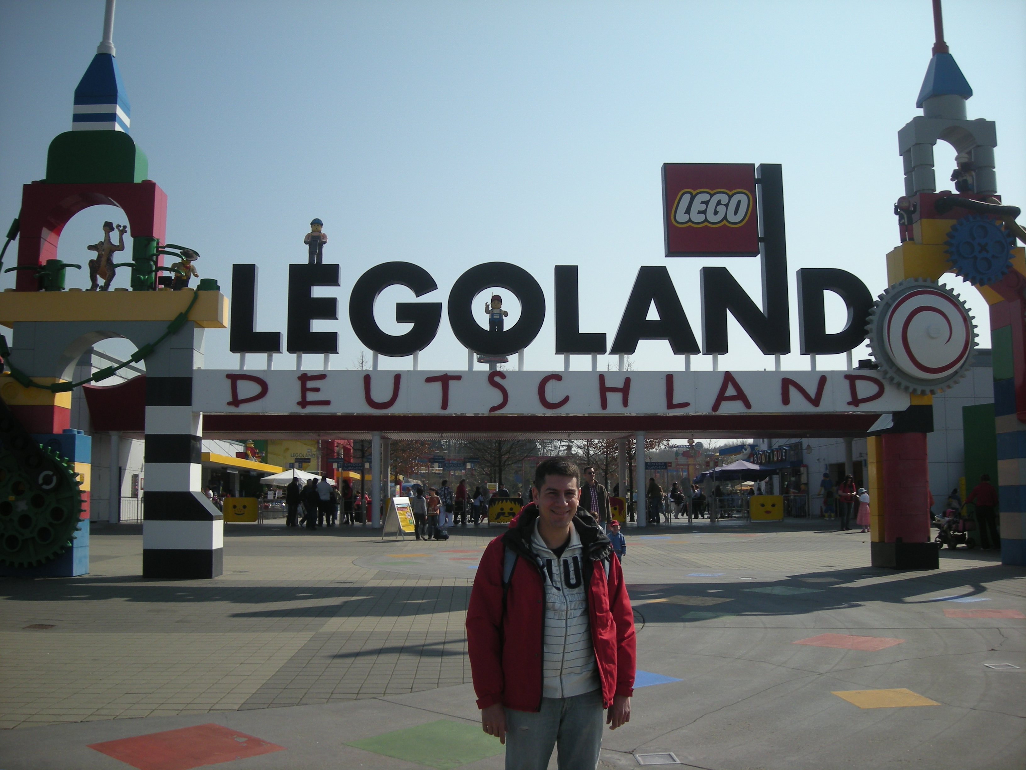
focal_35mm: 35
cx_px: 513
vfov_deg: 40.7
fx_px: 1037
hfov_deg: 52.6
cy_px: 385
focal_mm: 5.7
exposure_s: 1/438
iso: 64
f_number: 5.7
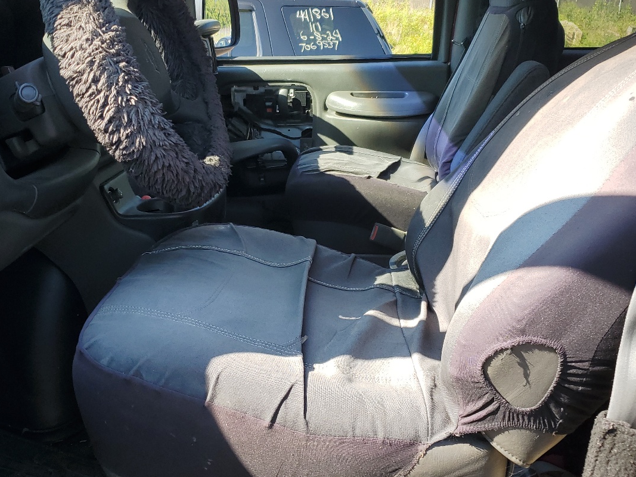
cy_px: 226
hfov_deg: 47.8
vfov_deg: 36.8
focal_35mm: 39
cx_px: 284
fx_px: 716
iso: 50
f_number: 1.5
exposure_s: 1/500
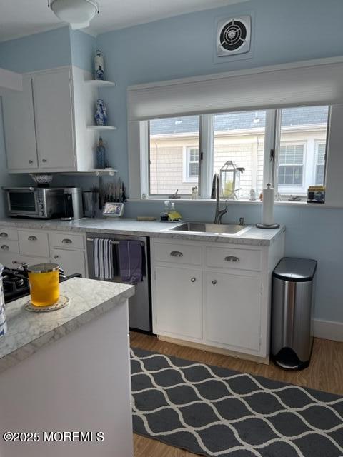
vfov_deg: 67.3
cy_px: 228
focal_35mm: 26
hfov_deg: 53.1
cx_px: 172
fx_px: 344
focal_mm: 5.1
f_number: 1.6
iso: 125
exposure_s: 1/100
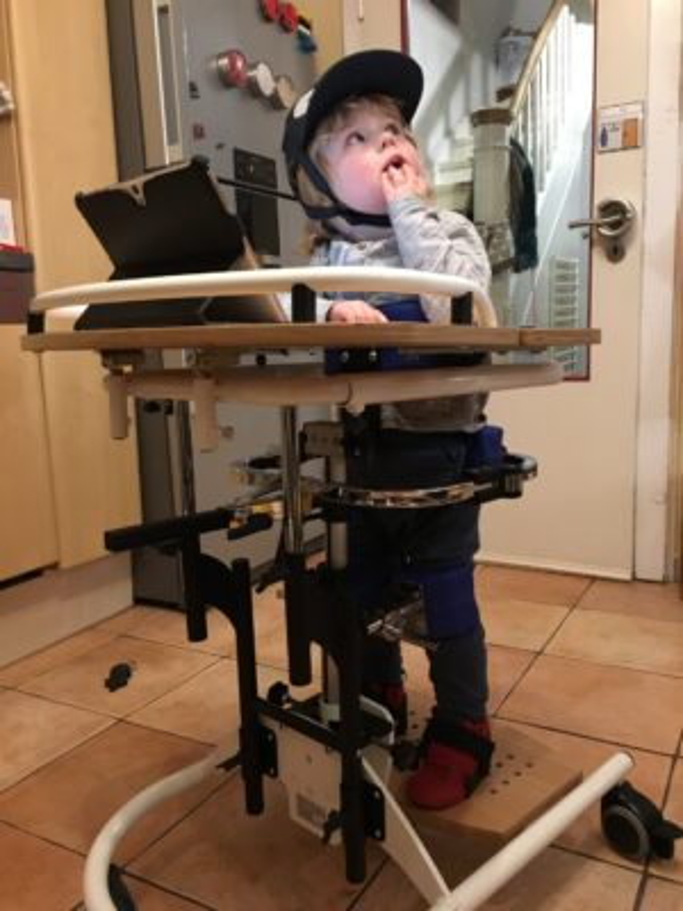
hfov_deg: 48.2
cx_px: 342
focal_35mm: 29
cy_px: 456
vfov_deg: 61.7
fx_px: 763
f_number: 2.2
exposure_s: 1/17
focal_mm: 4.15
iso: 400
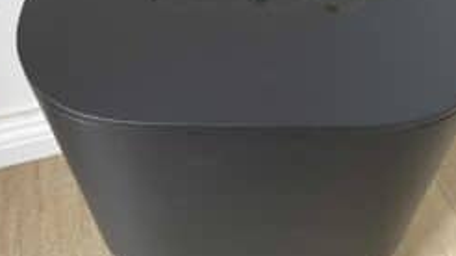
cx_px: 252
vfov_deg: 26.4
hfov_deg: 45.4
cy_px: 96
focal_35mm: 45
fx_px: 544
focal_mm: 4.2
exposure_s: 1/44
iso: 500
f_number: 1.6
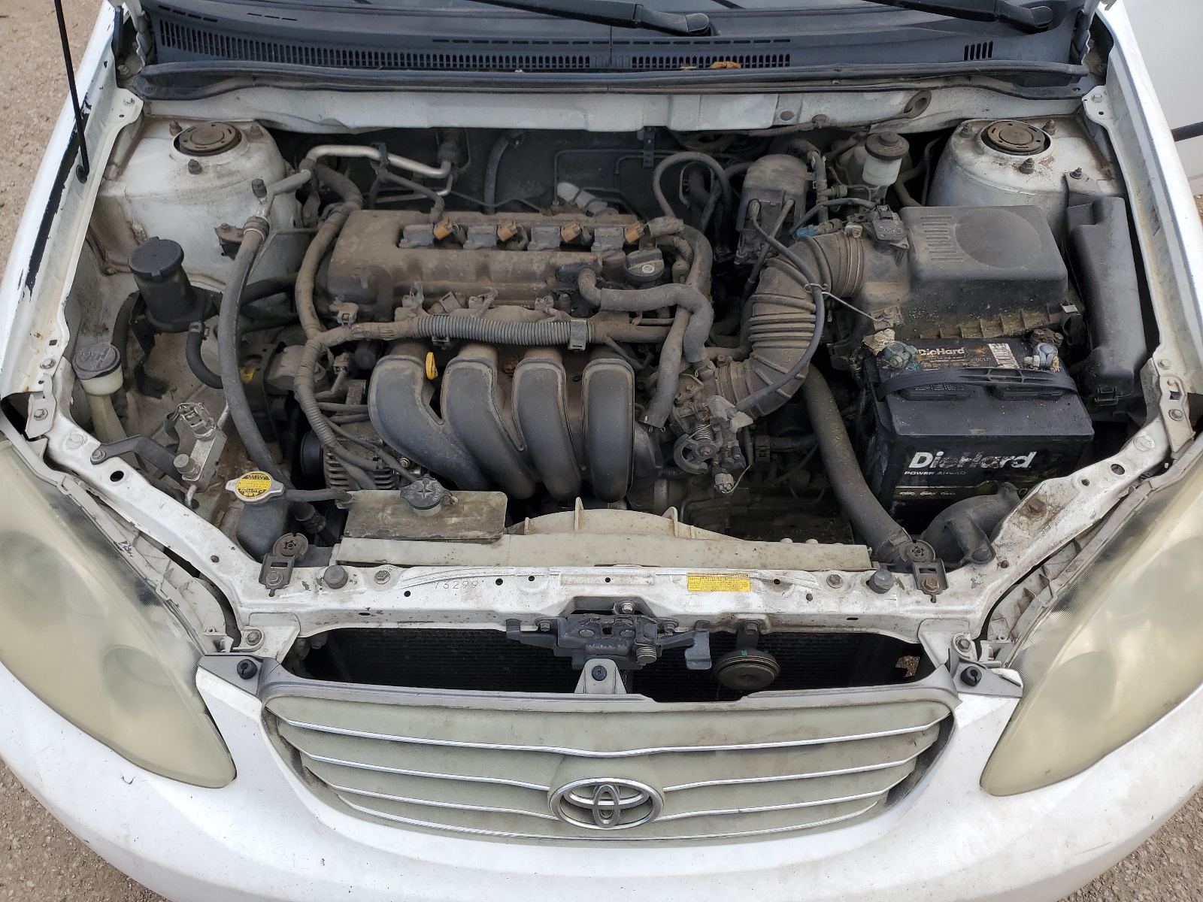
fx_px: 904
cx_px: 602
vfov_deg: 53.1
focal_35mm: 26
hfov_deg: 67.3
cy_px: 451
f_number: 1.5
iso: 50
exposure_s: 1/1111
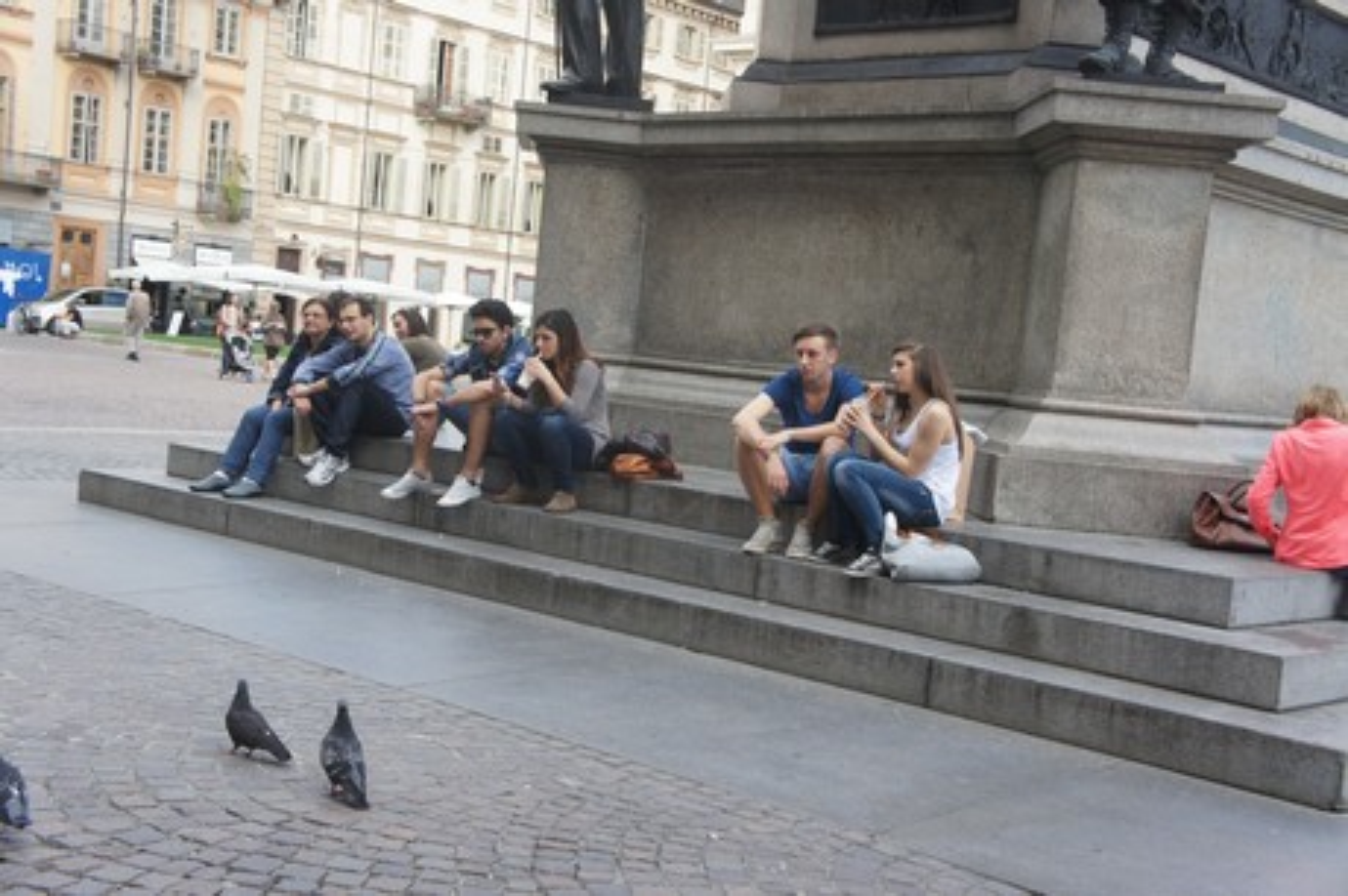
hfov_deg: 43.6
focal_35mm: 45
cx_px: 674
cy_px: 448
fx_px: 1684
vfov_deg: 29.8
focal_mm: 30
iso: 250
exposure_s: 1/160
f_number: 6.3
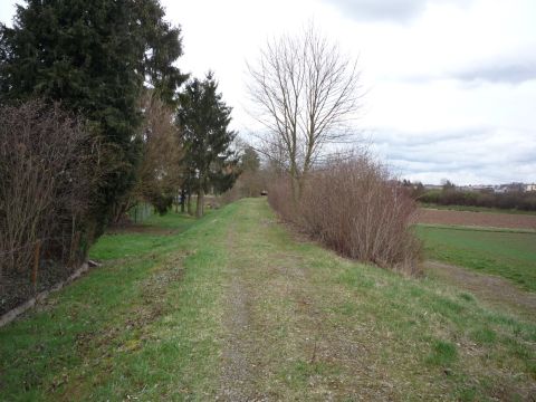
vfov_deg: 44.2
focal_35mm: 32
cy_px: 201
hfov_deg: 56.8
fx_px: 495
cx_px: 268
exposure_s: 1/400
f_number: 4
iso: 100
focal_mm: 5.2
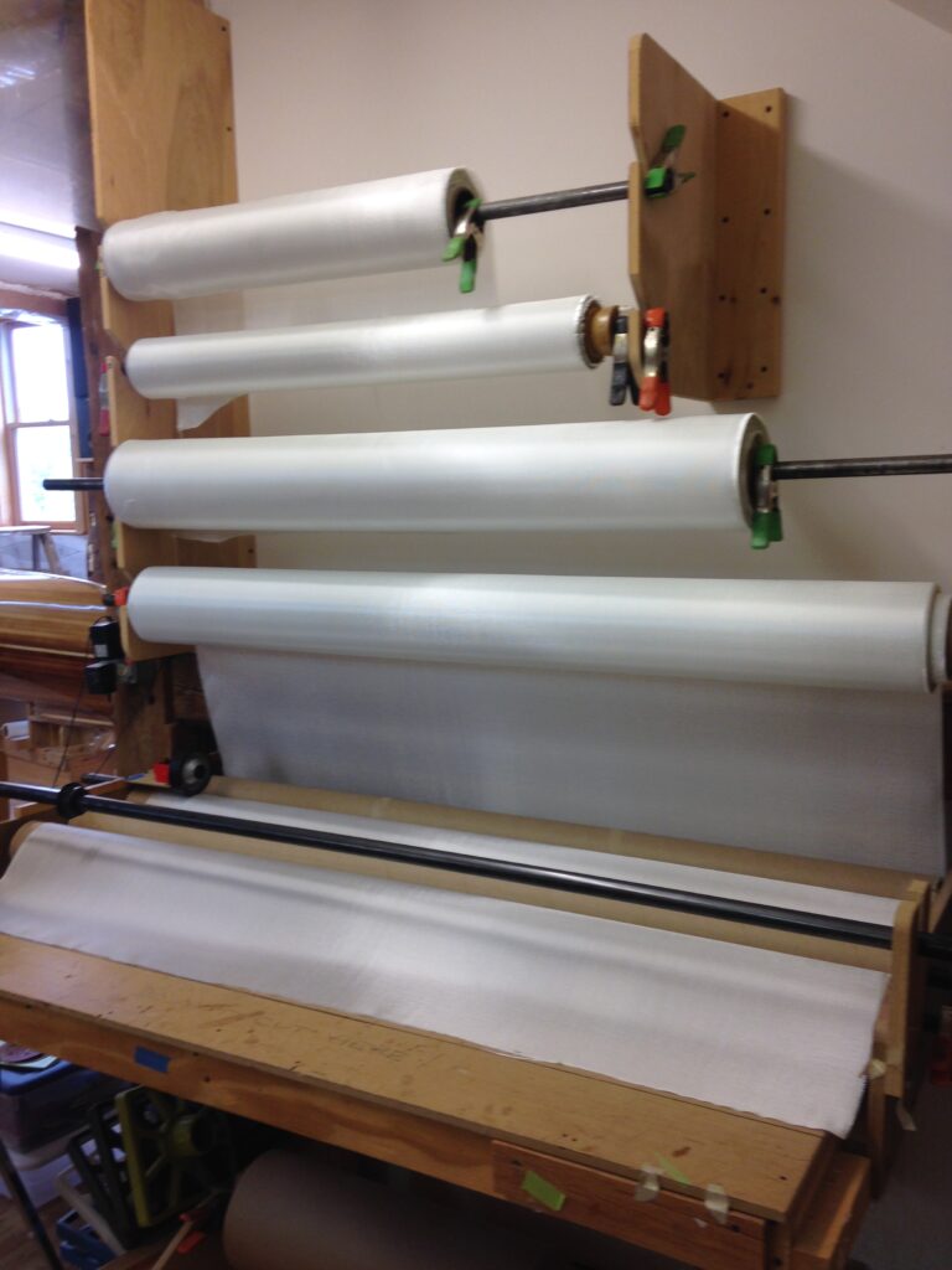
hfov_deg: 42.9
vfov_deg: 55.4
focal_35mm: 33
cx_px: 476
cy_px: 635
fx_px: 1210
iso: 50
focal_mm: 4.12
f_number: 2.4
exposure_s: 1/40
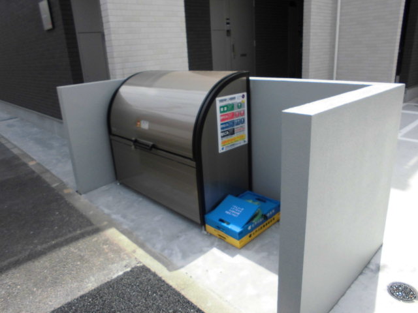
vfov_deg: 53.1
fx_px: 314
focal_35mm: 26
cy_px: 156
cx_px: 209
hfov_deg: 67.3
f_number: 3.5
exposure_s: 1/400
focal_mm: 4.6
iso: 100
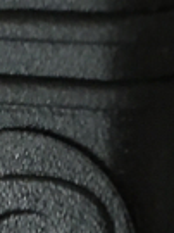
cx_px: 19
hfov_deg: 6.9
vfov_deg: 9.0
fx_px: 1443
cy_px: 350
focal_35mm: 215
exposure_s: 1/33
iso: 160
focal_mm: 4.15
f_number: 2.2
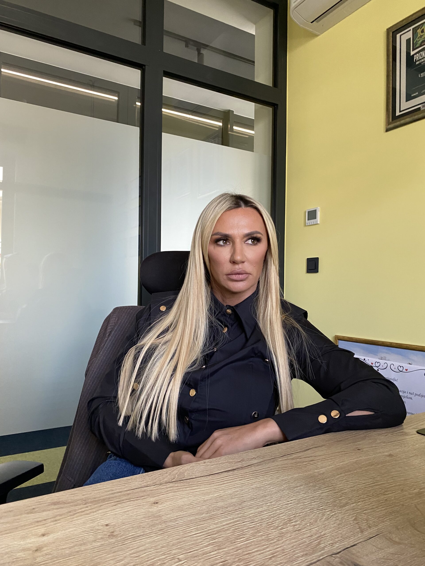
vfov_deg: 67.3
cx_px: 212
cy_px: 283
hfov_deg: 53.1
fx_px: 426
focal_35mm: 26
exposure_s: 1/50
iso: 250
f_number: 1.8
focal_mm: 4.25
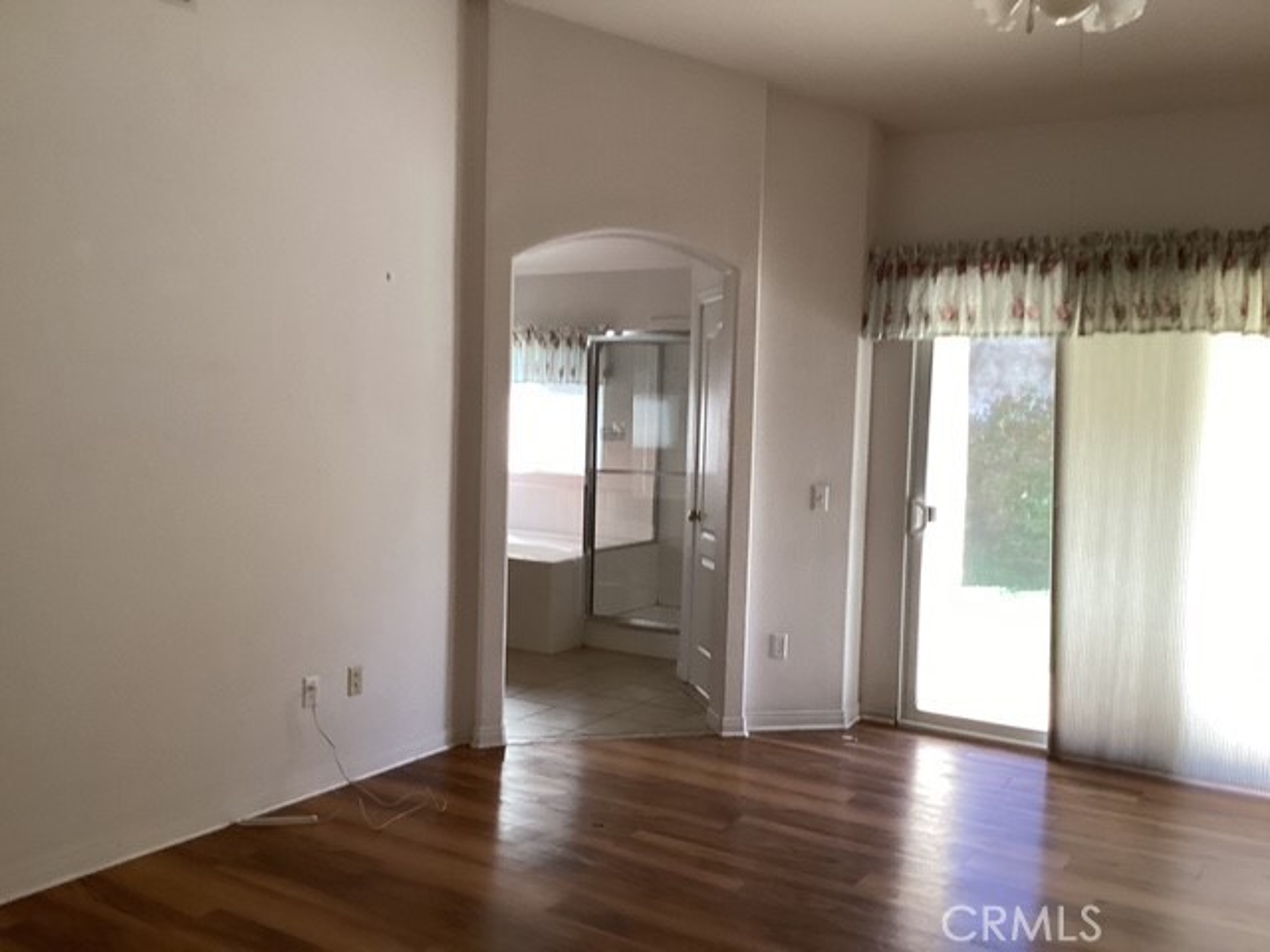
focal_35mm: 31
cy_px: 476
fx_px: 1137
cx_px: 635
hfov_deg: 58.4
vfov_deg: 45.4
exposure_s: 1/60
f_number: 2.4
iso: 125
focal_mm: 3.3
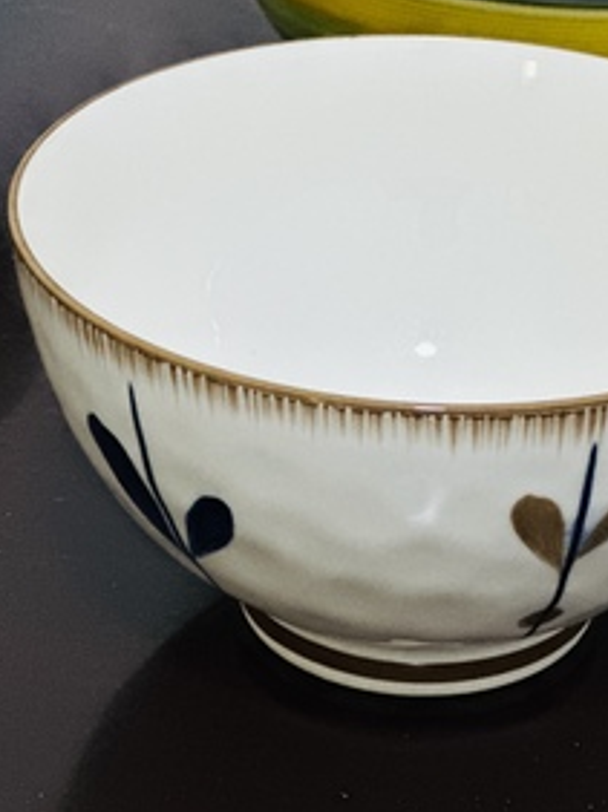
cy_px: 238
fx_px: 2932
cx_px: 474
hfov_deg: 11.8
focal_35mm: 125
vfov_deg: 15.7
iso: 500
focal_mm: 9
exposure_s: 1/24
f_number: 2.8
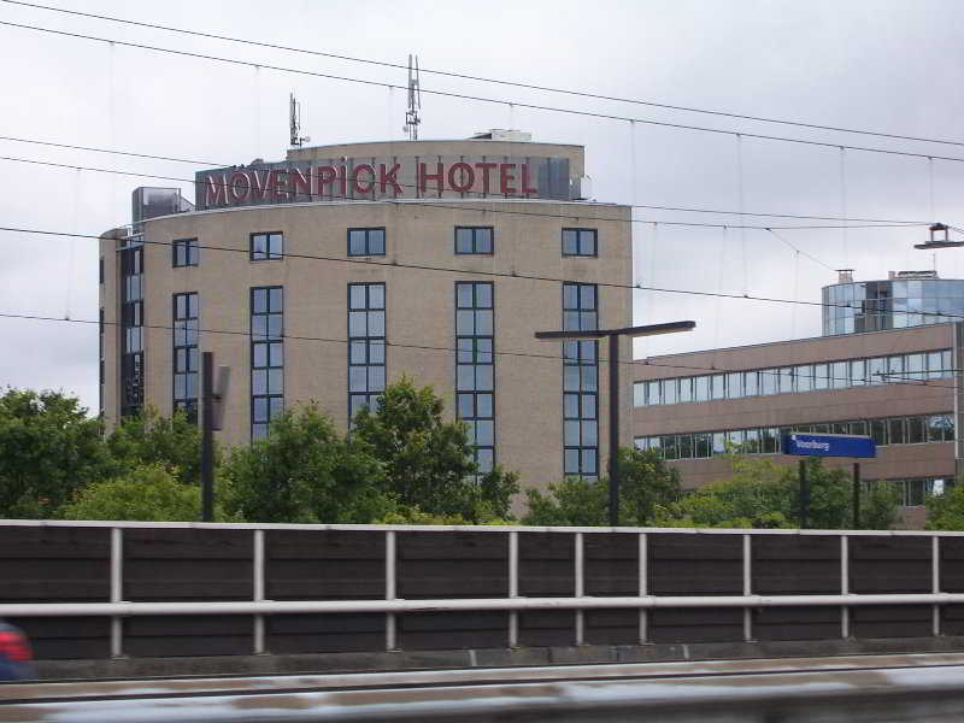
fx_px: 3398
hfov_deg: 16.1
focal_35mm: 122
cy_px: 362
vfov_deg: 12.1
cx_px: 482
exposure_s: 1/180
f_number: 5.6
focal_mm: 21
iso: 80
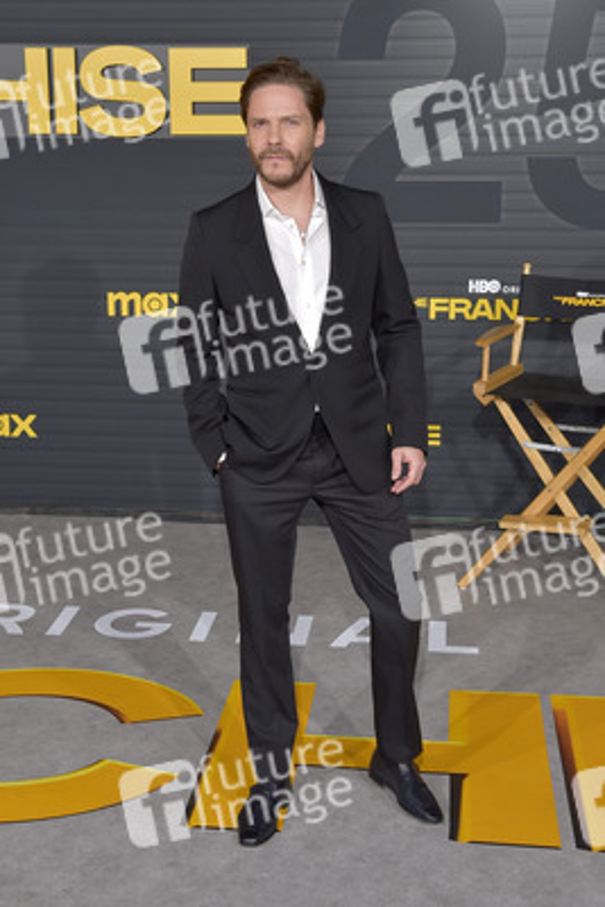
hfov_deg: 33.4
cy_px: 454
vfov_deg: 48.4
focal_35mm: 40
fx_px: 1007
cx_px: 302
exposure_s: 1/250
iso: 320
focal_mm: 40
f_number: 6.3
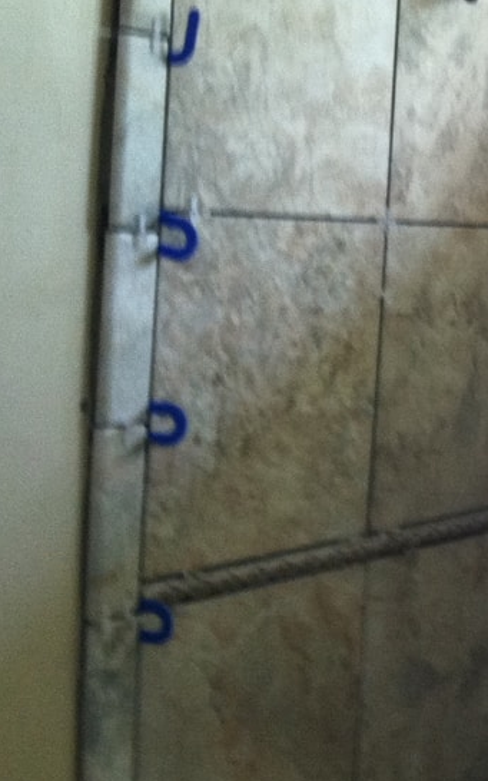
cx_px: 841
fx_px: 1935
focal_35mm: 91
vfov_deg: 22.7
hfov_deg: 13.2
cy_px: 301
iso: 160
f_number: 2.8
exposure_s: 1/15
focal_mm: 3.85
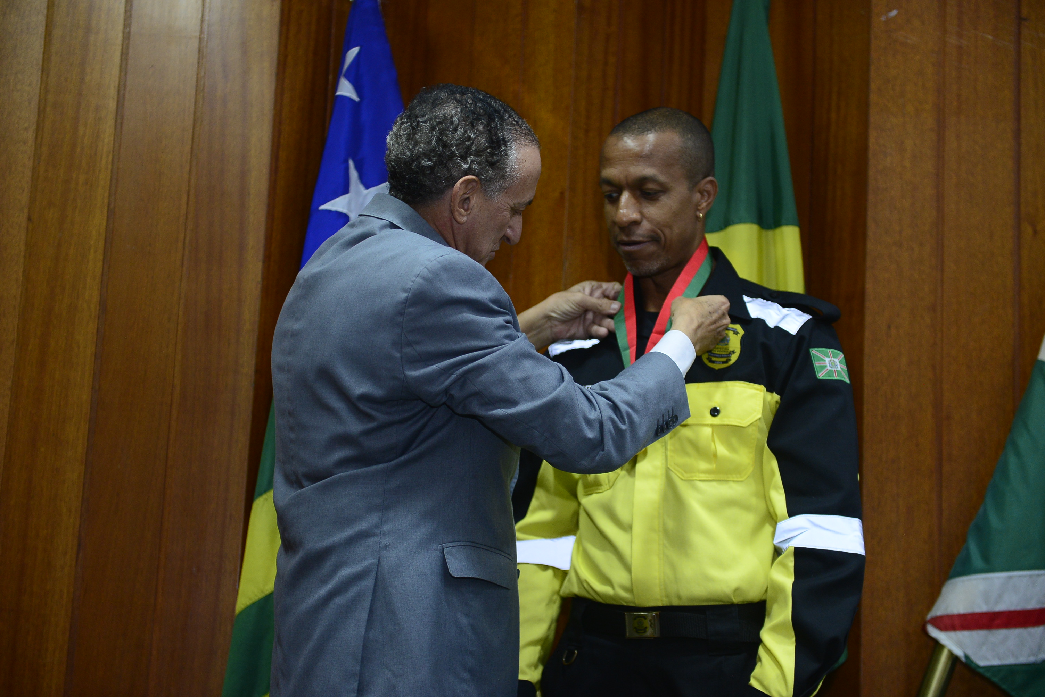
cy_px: 348
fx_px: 2033
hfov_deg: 28.8
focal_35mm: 70
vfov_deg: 19.5
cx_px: 522
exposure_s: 1/125
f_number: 3.5
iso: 1600
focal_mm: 70
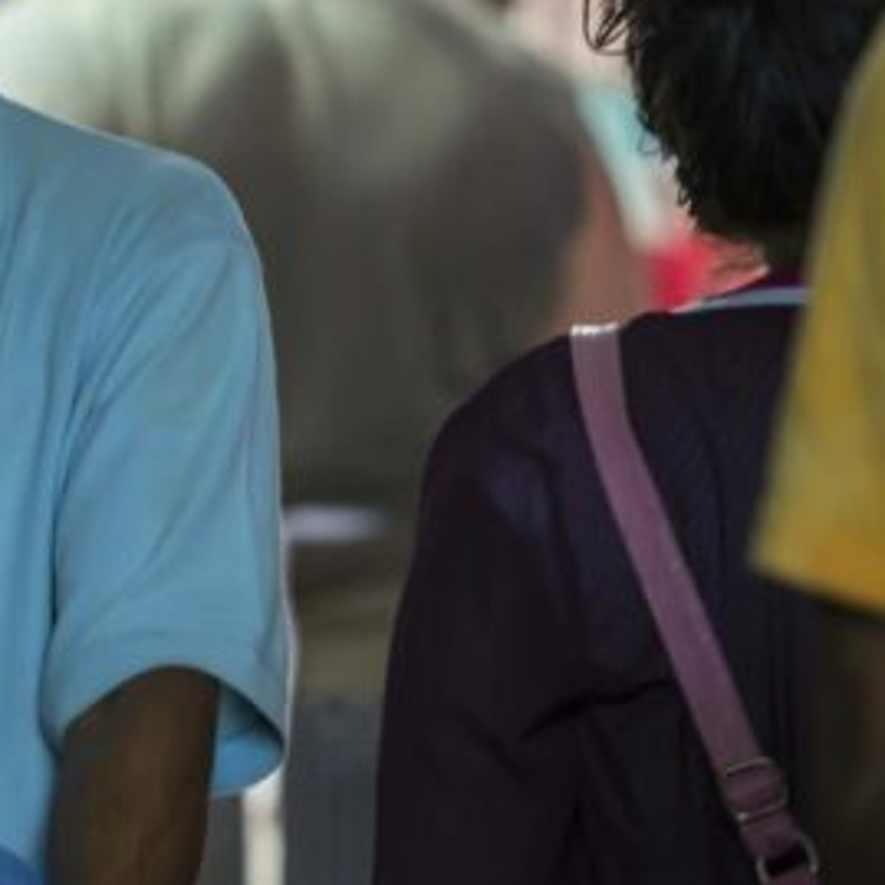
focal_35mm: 535
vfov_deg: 3.3
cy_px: 355
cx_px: -115
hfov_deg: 3.3
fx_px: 15475
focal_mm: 165
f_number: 2.8
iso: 1250
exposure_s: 1/250
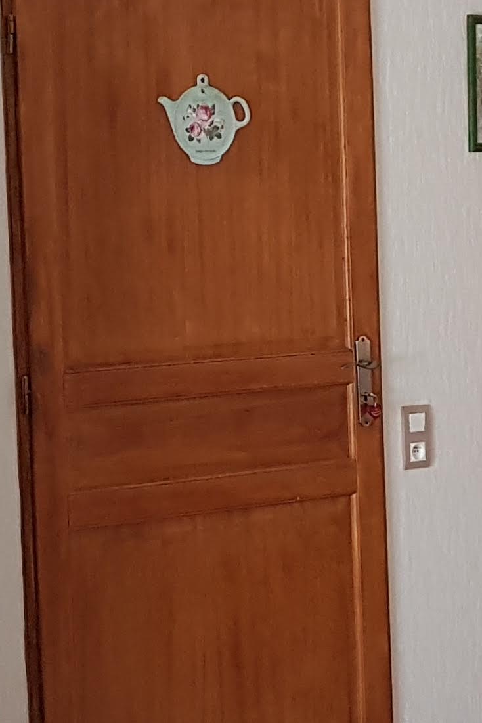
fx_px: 1988
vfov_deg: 20.6
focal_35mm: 99
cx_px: 236
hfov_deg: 13.8
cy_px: 304
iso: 200
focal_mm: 4.2
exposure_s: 1/60
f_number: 1.7
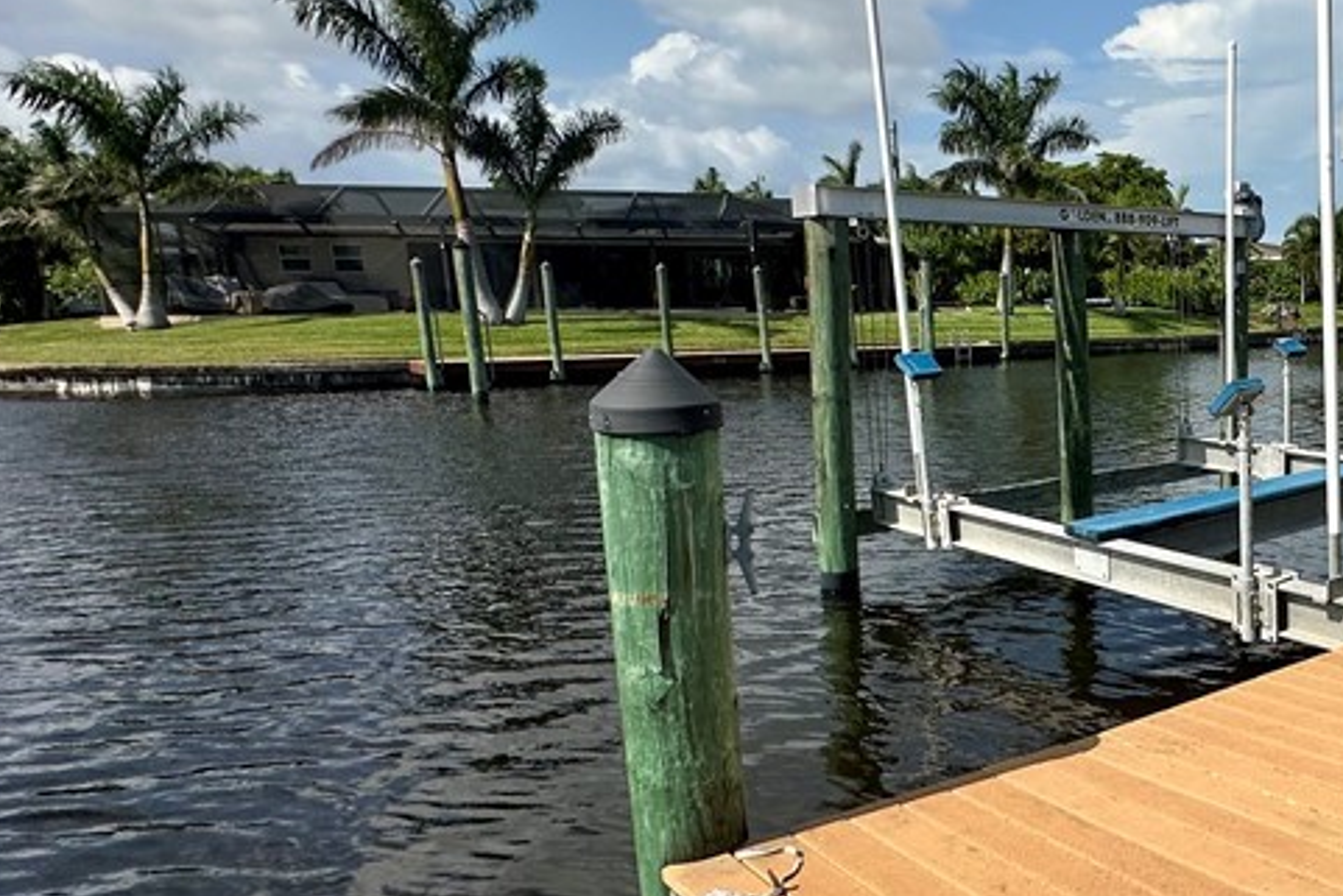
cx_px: 1251
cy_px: 502
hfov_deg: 51.8
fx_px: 1157
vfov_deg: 42.3
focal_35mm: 31
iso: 50
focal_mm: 2.22
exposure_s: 1/2747
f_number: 2.2
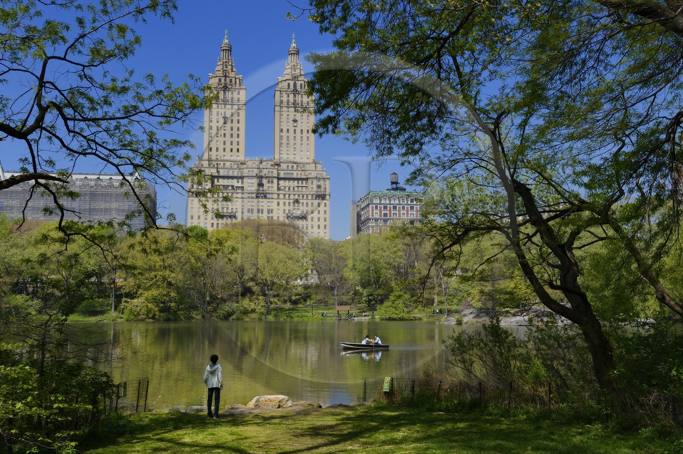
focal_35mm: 38
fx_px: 720
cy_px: 227
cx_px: 342
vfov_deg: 35.0
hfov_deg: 50.7
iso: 400
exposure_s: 1/320
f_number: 13
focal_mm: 38
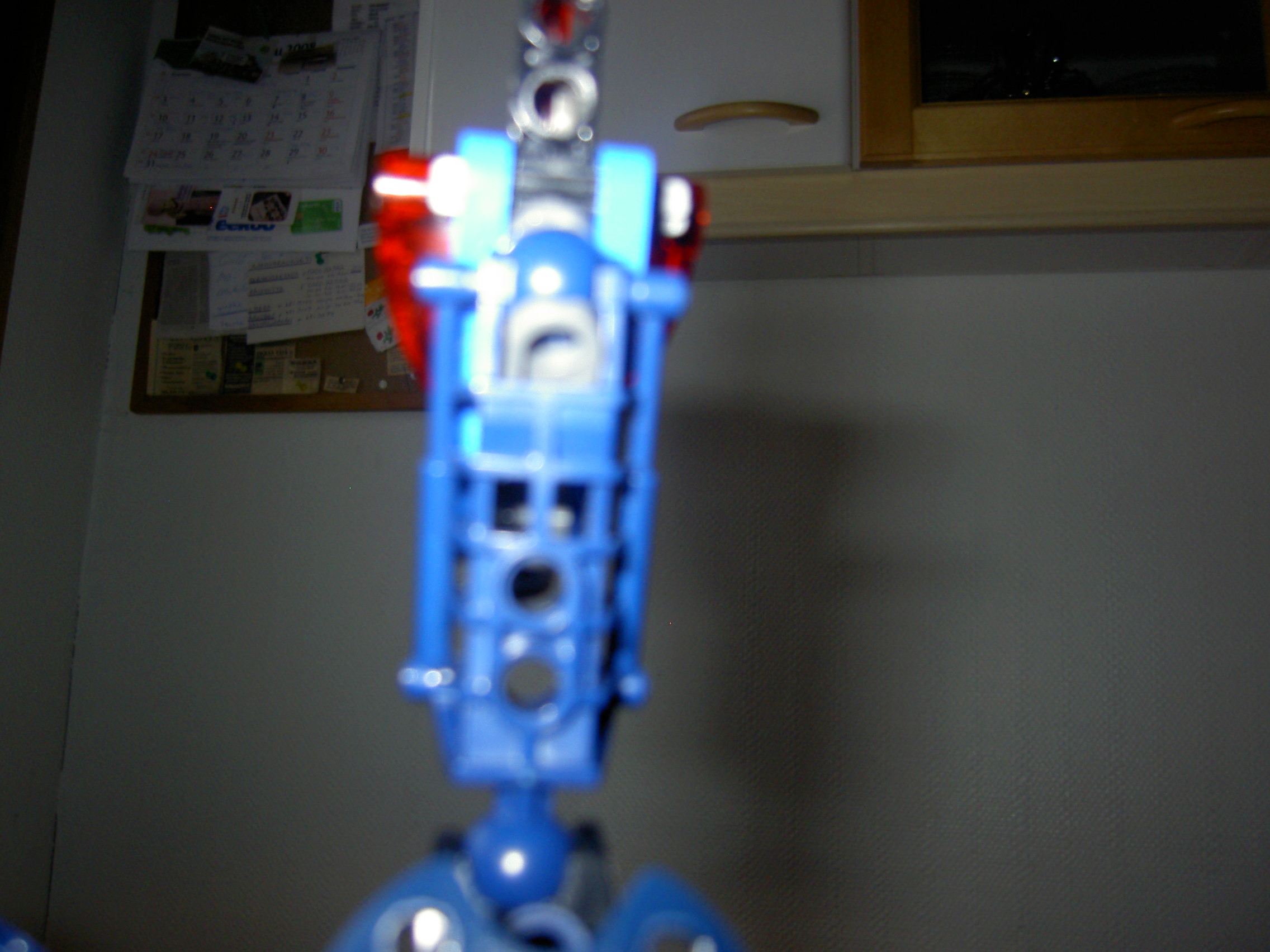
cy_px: 476
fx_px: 1247
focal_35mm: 34
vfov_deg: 41.8
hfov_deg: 54.0
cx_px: 635
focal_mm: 5.6
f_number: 2.8
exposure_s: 1/60
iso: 100
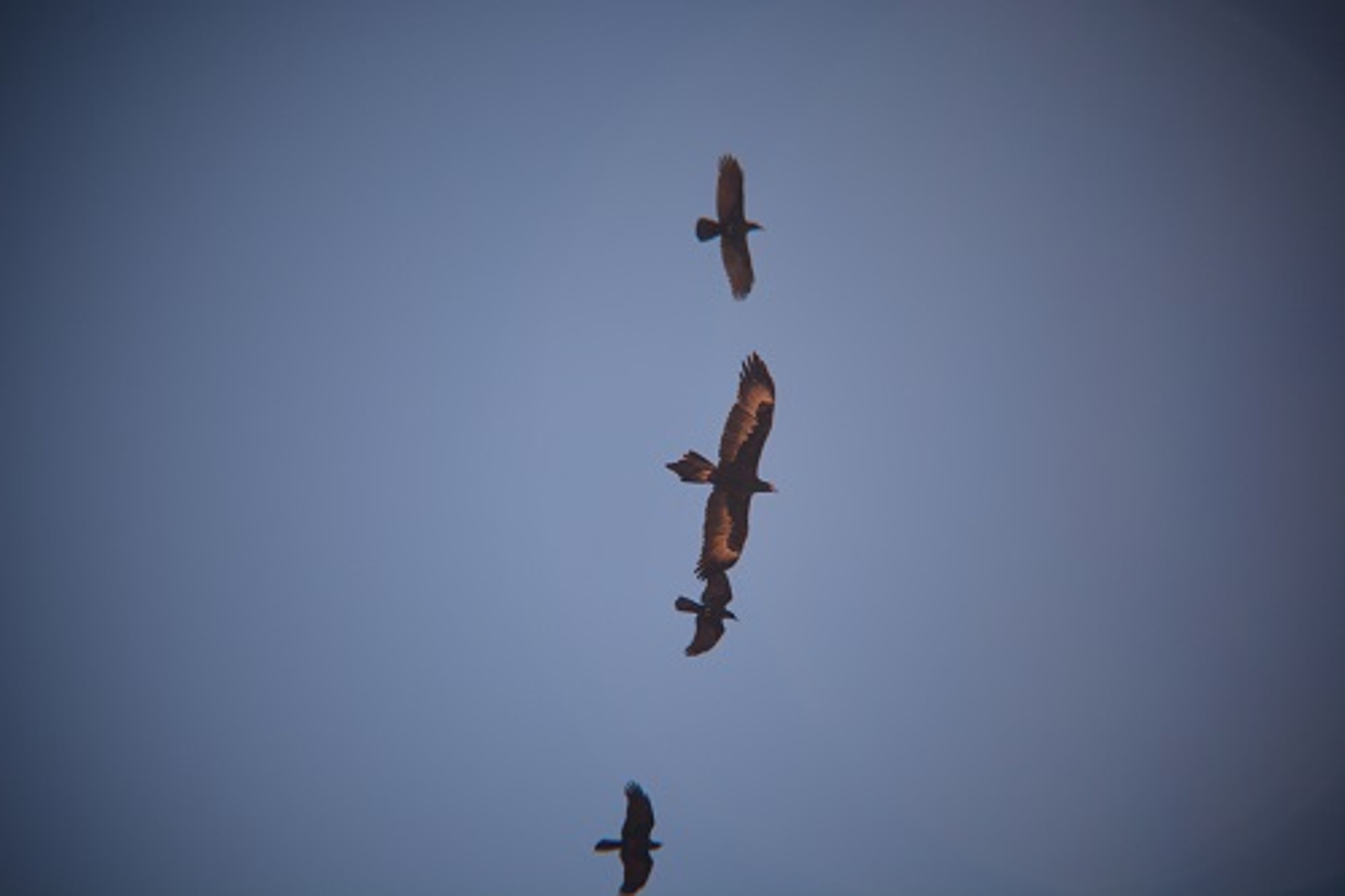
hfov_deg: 6.9
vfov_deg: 4.6
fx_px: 11204
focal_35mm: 300
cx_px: 672
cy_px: 448
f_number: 5.6
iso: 400
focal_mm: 200
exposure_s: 1/1250
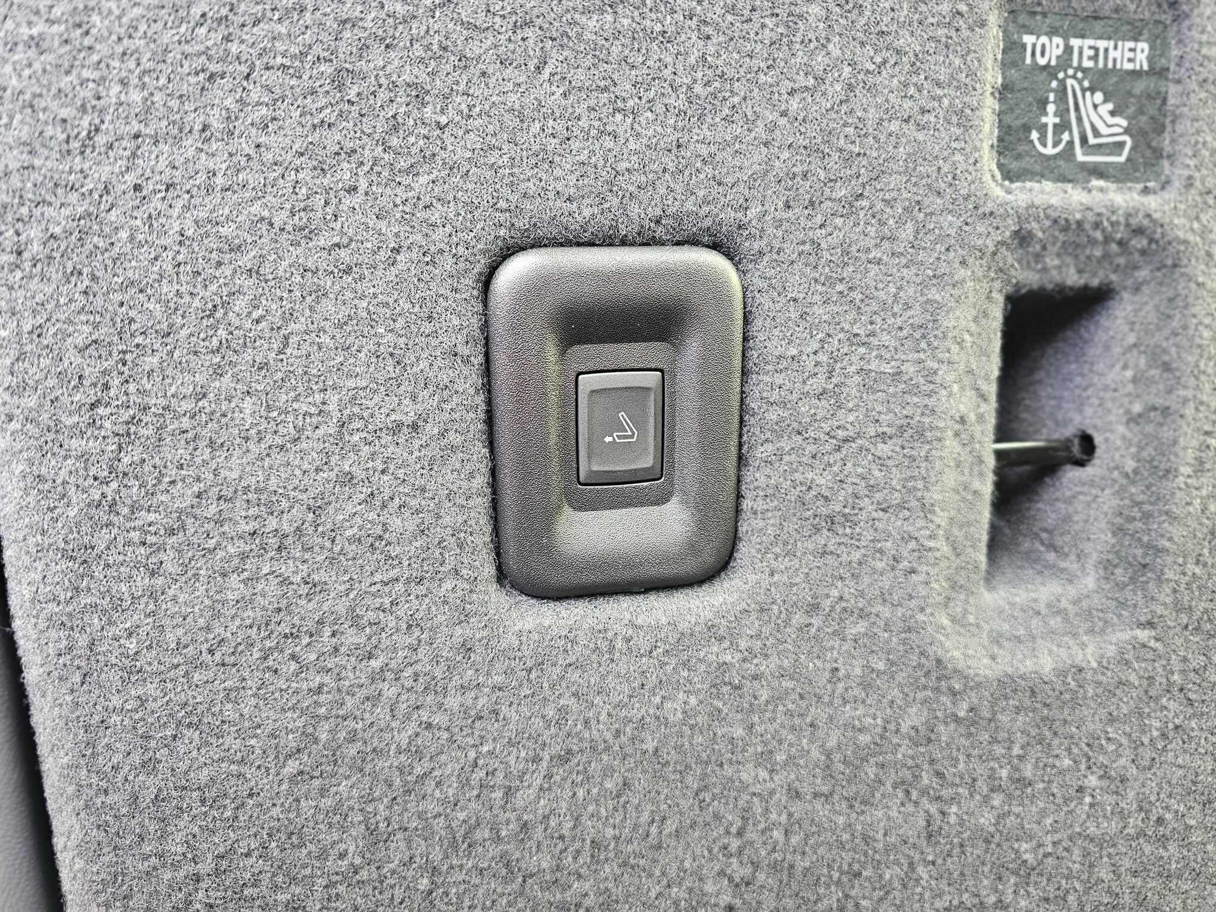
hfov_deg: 73.9
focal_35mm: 23
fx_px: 808
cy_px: 456
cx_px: 608
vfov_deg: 58.9
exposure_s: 1/60
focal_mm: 6.3
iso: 500
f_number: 1.7
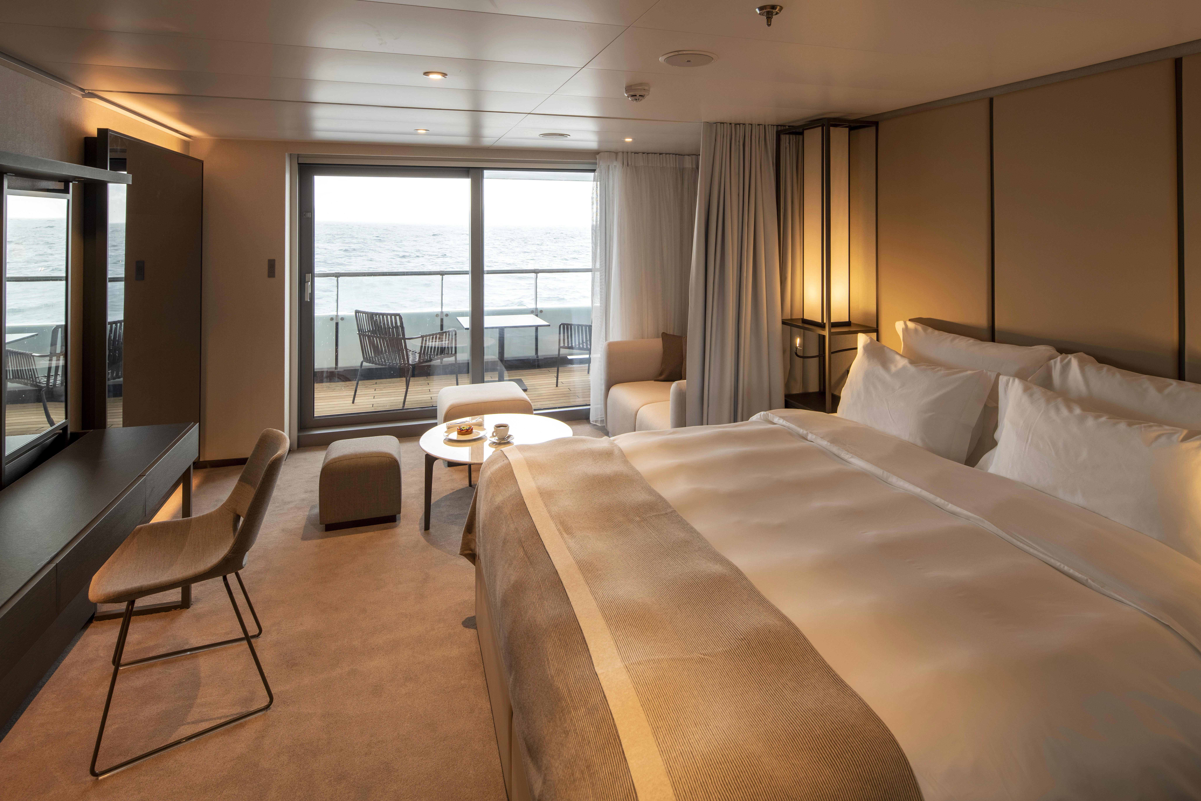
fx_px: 634
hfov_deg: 86.9
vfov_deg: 64.6
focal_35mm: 19
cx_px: 600
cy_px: 400
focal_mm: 19
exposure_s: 1/60
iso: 400
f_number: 8
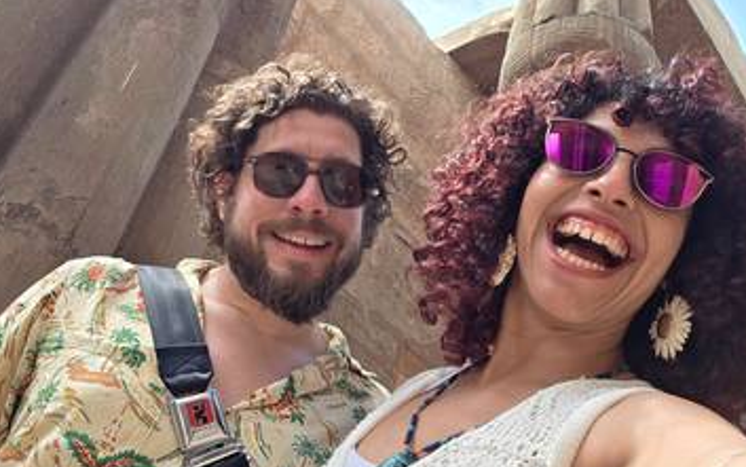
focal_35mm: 36
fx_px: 732
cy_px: 127
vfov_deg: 34.7
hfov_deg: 53.8
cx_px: 325
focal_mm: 3.3
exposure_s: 1/152
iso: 25
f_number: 2.2
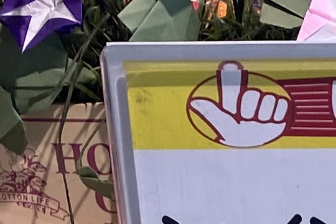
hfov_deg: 10.0
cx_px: 458
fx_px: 1885
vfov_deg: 6.1
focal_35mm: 202
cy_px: 742
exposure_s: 1/141
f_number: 1.8
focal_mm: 4.25
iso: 32
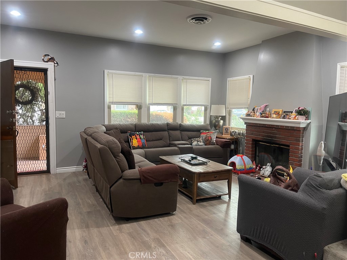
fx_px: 251
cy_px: 130
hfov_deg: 69.4
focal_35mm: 25
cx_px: 174
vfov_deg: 54.9
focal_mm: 5.1
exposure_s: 1/60
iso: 200
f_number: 1.6
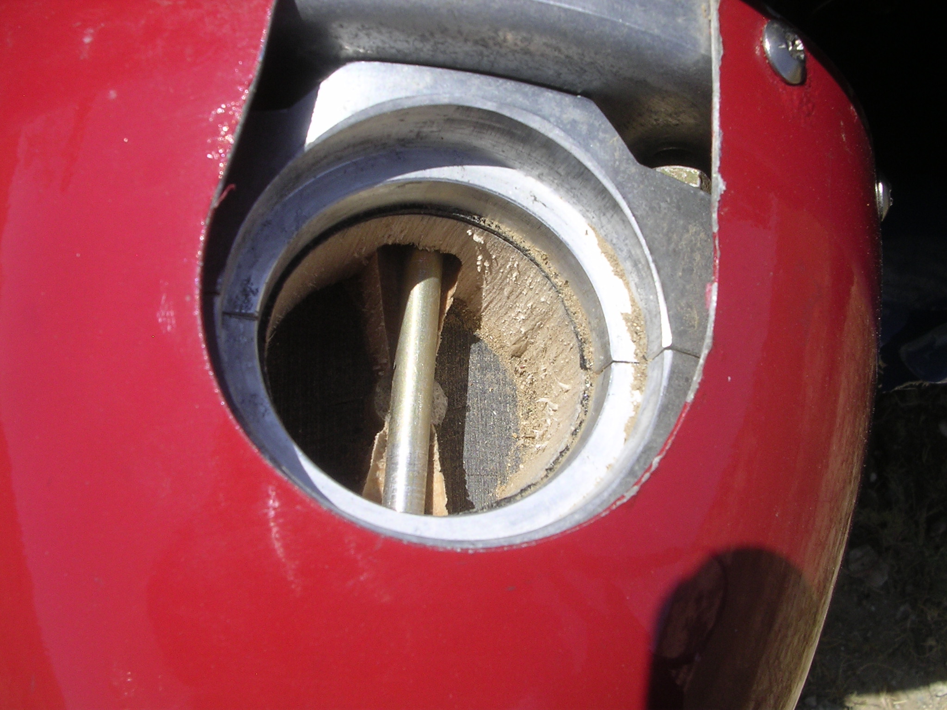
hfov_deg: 49.0
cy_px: 355
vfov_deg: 37.7
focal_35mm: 38
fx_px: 1040
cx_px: 474
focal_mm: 5.8
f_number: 5.6
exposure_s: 1/394
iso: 100
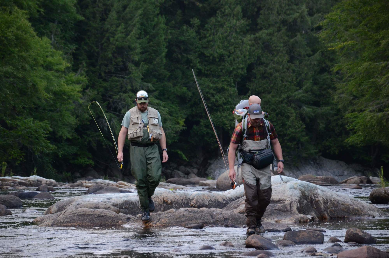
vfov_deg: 8.7
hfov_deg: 13.1
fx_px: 1698
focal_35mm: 158
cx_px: 194
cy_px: 129
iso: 1600
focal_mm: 105
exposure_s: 1/100
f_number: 5.6
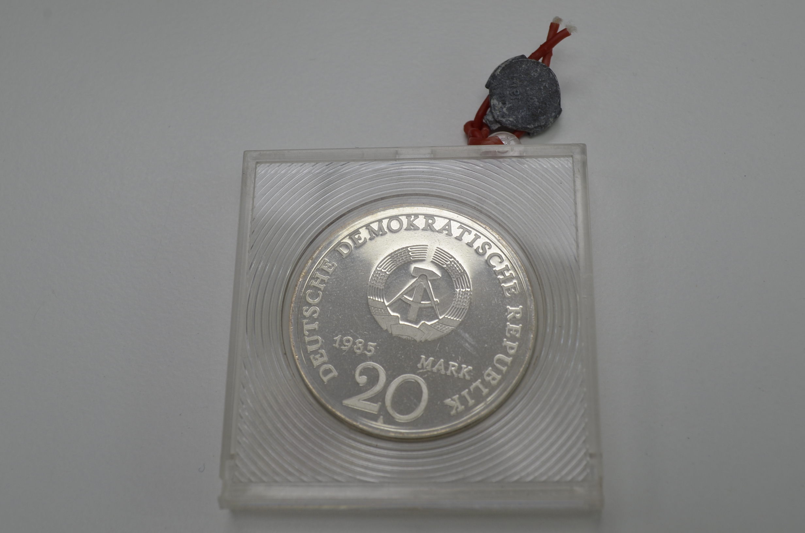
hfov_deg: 39.0
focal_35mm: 51
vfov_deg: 26.4
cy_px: 266
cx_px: 402
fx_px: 1138
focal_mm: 34
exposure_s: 1/60
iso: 180
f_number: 8
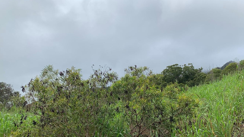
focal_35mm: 34
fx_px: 220
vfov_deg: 34.1
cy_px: 99
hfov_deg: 58.0
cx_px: 126
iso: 25
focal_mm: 4.25
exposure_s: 1/2309
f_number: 1.8
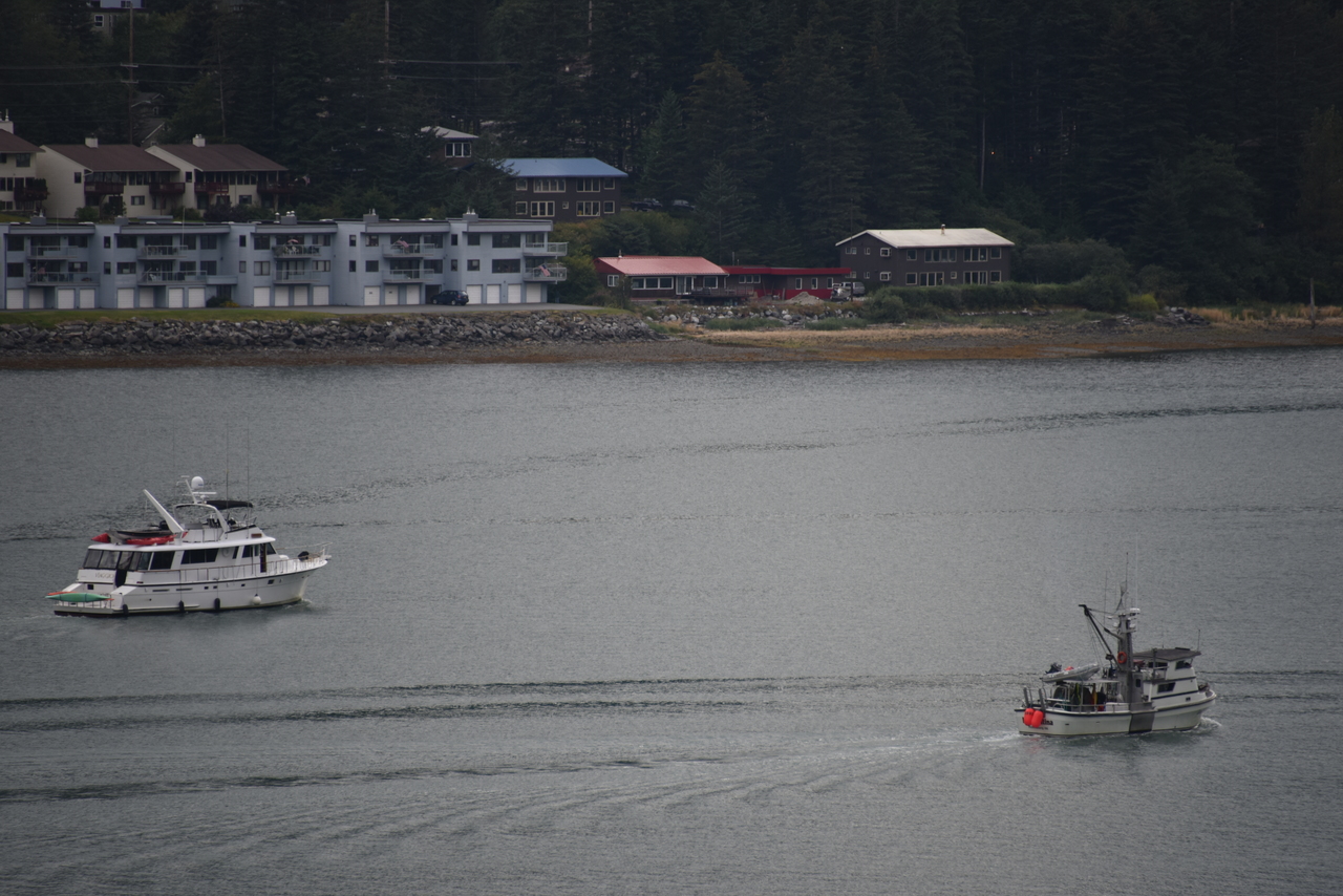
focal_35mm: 300
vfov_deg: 4.6
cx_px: 672
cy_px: 448
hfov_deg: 6.9
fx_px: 11193
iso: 250
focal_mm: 300
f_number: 5.6
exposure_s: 1/640
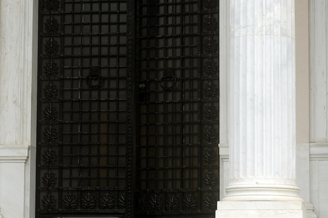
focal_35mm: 231
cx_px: 89
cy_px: 5
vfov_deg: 5.9
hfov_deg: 8.9
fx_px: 2104
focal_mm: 98
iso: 500
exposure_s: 1/250
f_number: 11
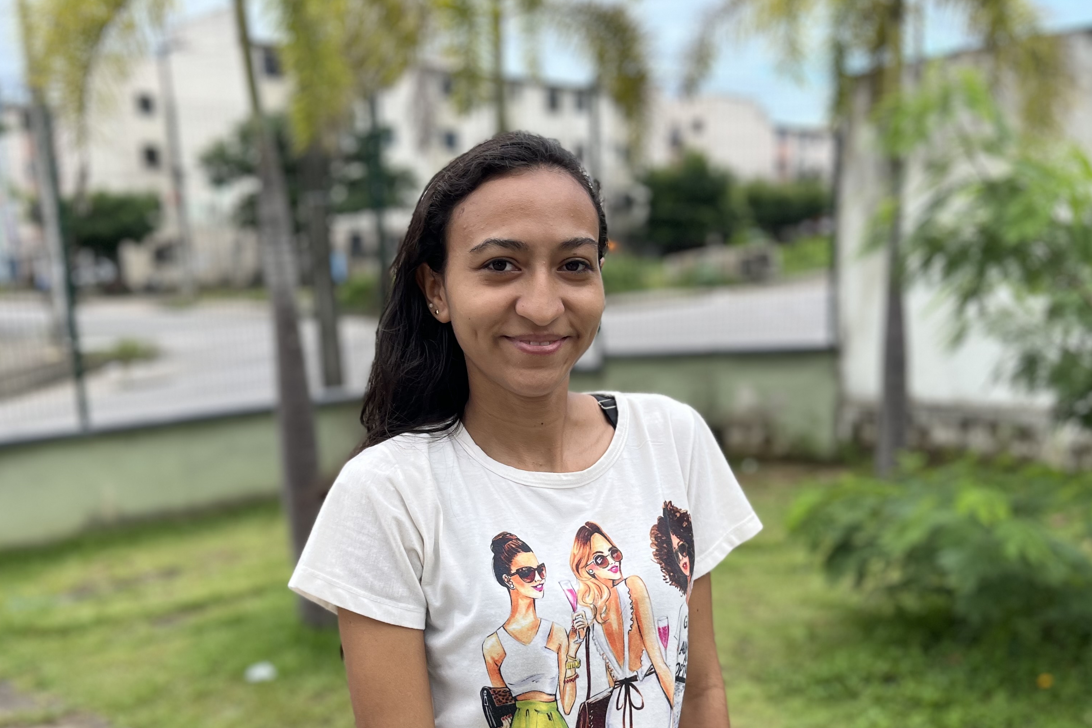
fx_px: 1092
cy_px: 519
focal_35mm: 36
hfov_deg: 53.1
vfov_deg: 36.3
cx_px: 504
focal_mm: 5.1
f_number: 1.6
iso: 50
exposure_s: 1/742
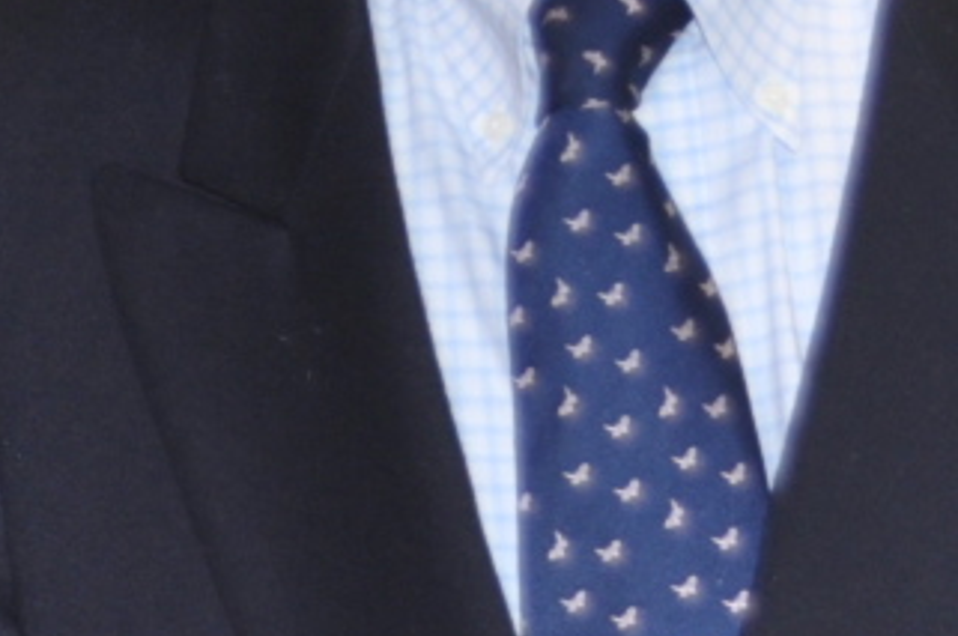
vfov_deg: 4.6
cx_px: -1113
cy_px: -803
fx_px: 7715
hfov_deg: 6.8
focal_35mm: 290
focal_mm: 29
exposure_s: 1/60
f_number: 4
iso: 220
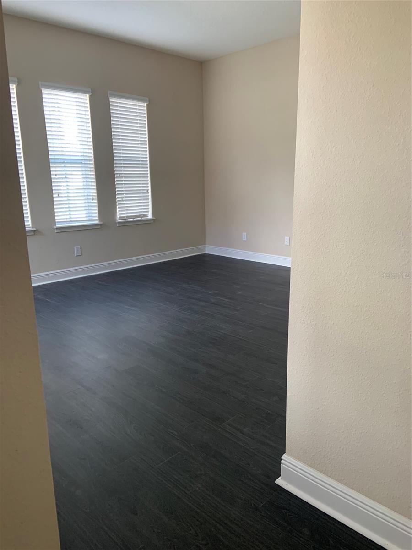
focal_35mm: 26
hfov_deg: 53.1
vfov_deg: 67.3
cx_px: 206
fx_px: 413
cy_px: 275
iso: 160
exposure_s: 1/60
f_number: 1.8
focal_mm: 4.25
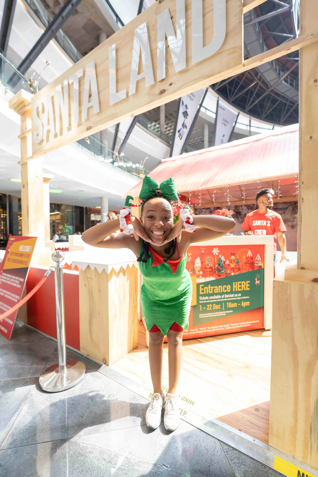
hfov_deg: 75.5
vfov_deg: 98.5
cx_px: 159
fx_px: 205
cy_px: 238
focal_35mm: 16
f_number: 3.5
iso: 500
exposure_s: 1/100
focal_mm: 15.5
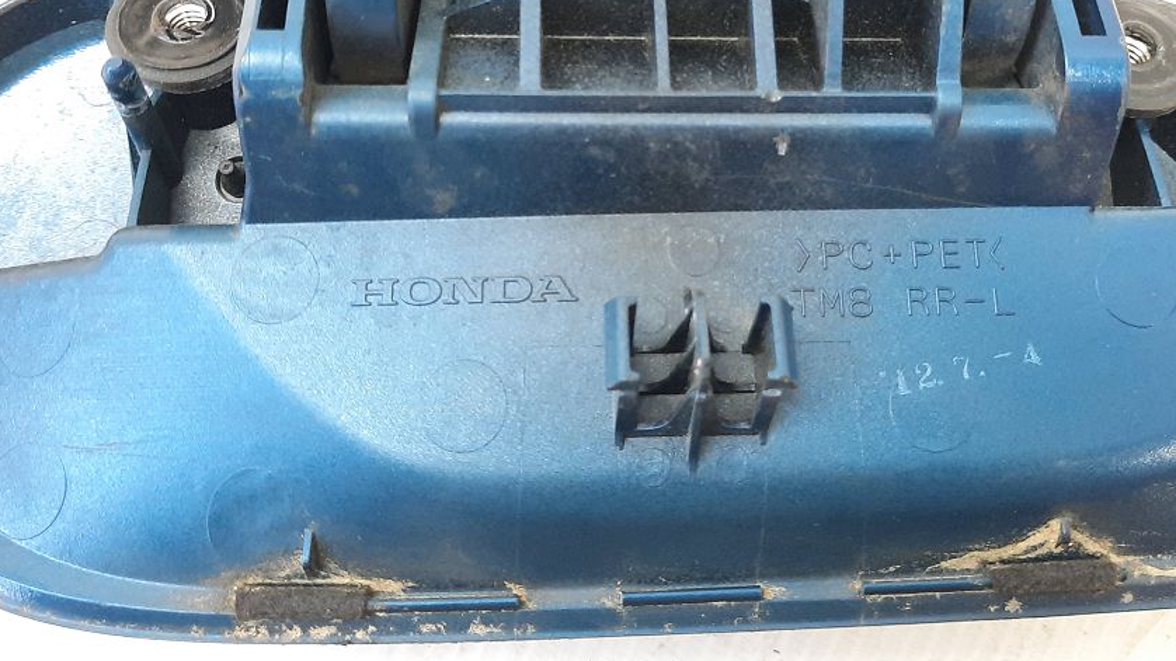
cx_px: 637
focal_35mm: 39
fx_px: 1216
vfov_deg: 29.9
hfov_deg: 51.6
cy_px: 154
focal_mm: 4.6
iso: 320
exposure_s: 1/50
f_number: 2
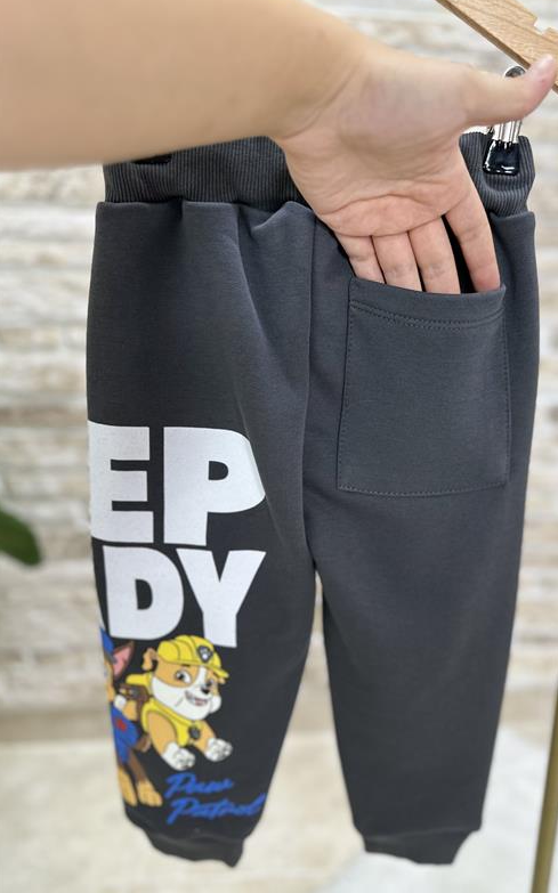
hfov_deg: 47.3
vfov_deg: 70.4
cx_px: 337
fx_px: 633
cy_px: 446
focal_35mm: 26
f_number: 1.78
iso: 200
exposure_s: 1/100
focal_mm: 6.86
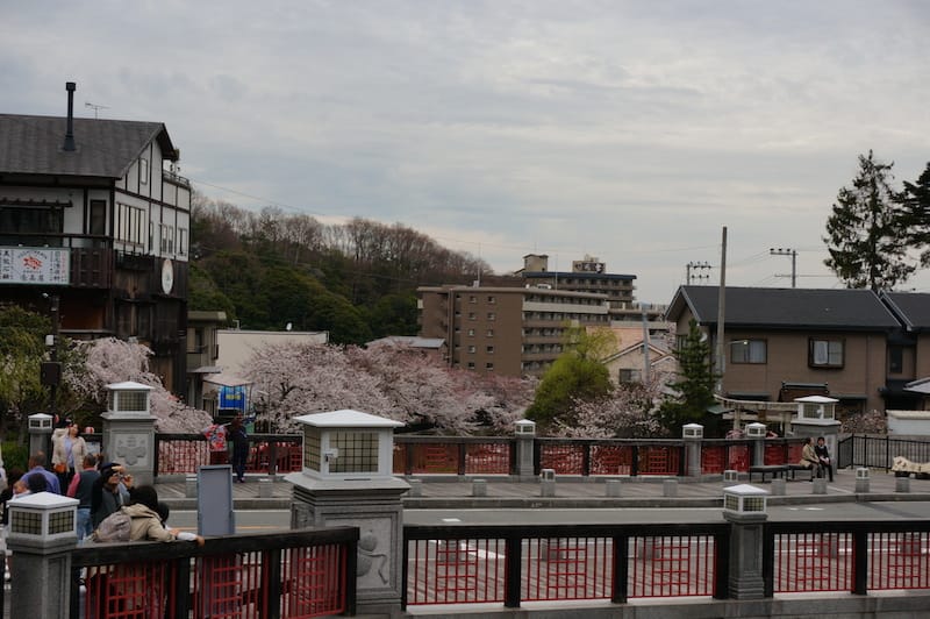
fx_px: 1510
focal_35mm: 58
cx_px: 465
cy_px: 310
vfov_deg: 23.1
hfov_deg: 34.2
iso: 100
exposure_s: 1/80
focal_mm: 39
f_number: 8
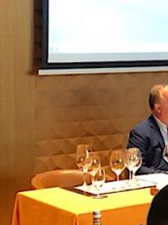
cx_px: 313
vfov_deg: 15.8
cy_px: 62
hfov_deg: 11.1
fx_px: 803
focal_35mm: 124
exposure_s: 1/17
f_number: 1.8
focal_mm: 3.99
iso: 64
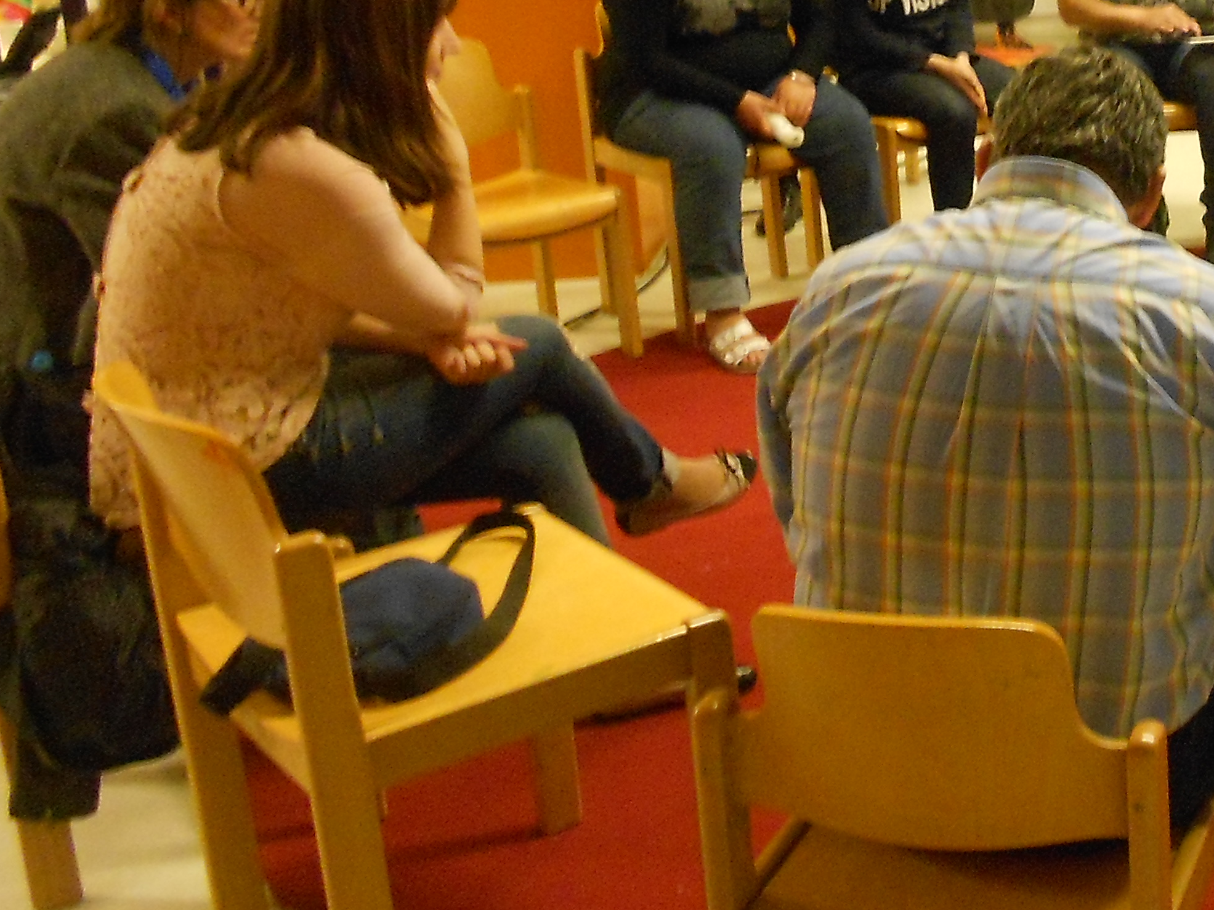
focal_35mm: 57
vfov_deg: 25.3
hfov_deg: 30.6
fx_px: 1999
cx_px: 1297
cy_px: 195
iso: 400
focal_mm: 4.6
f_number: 3.2
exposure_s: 1/13
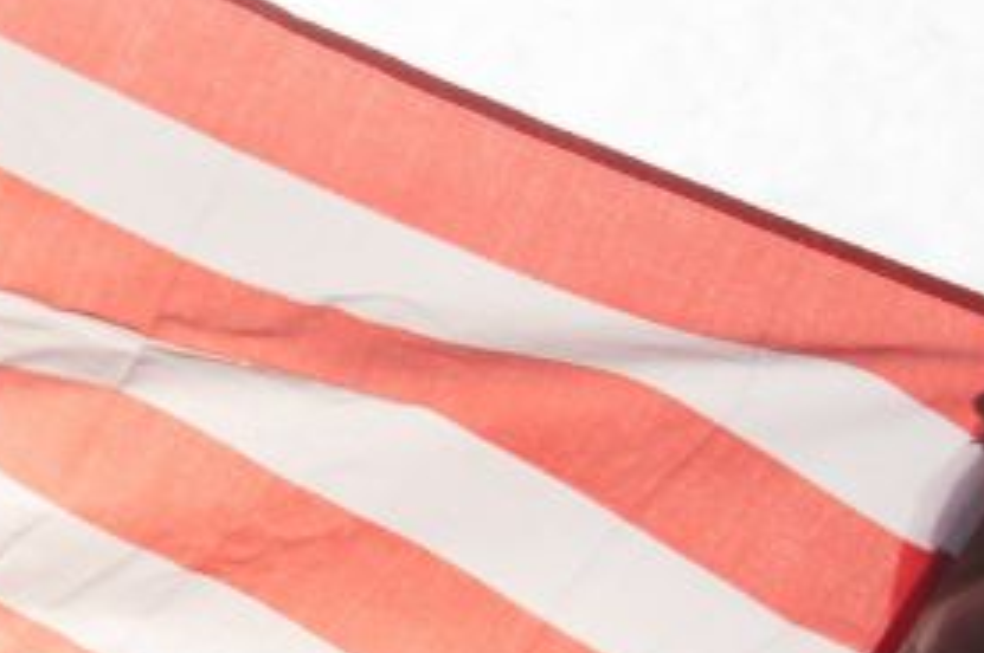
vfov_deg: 2.5
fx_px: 14688
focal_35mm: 538
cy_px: 156
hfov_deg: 3.8
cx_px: -920
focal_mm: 120
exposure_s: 1/1000
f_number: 8
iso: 400
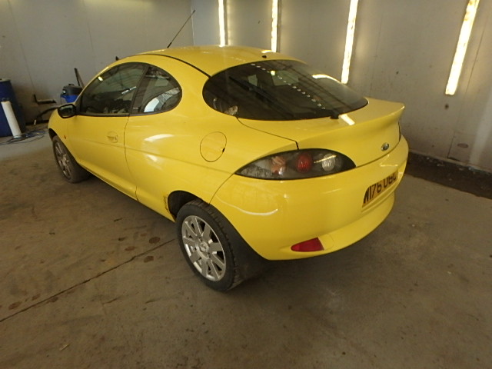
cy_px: 184
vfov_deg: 63.4
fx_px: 298
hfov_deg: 79.0
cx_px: 246
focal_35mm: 21
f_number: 3.5
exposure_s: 1/30
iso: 500
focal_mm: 3.7
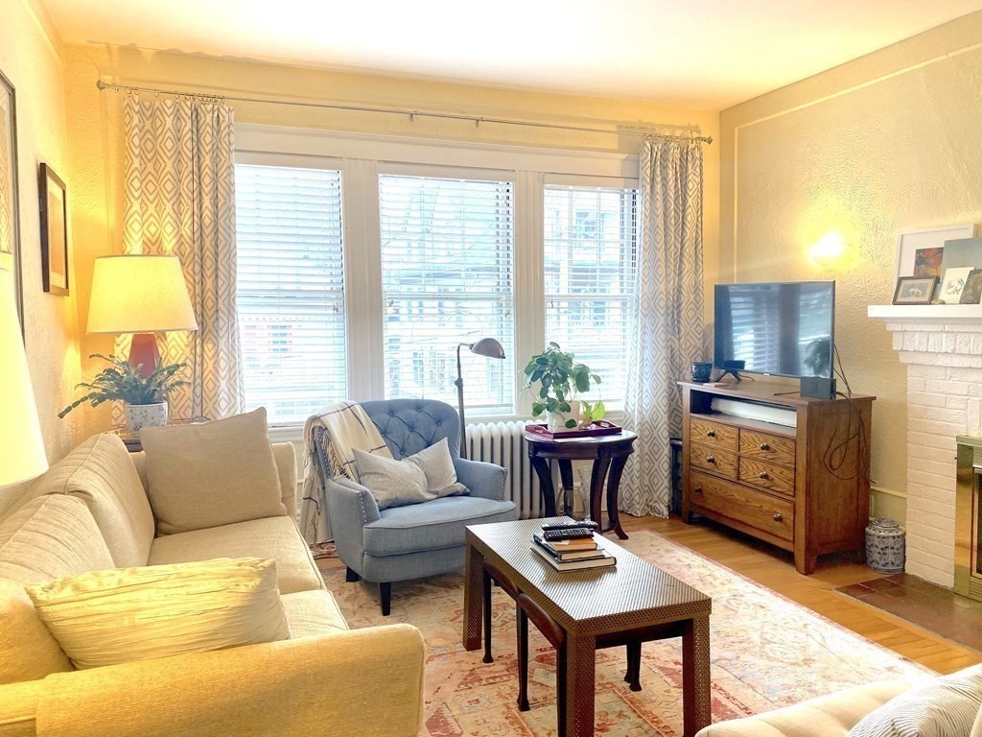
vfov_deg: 53.1
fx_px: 738
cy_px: 368
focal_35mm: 26
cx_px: 491
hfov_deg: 67.3
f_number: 1.8
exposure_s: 1/111
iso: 80
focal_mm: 4.25
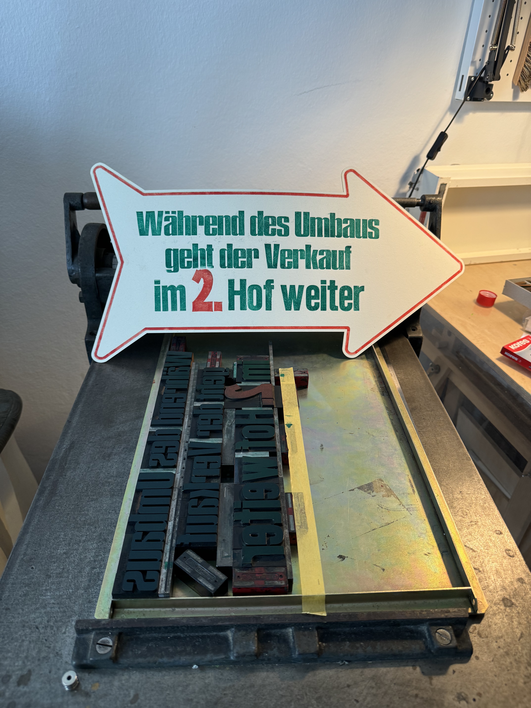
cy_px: 354
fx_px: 491
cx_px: 266
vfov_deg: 71.6
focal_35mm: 24
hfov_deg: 56.8
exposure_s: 1/100
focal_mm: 6.76
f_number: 1.78
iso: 160
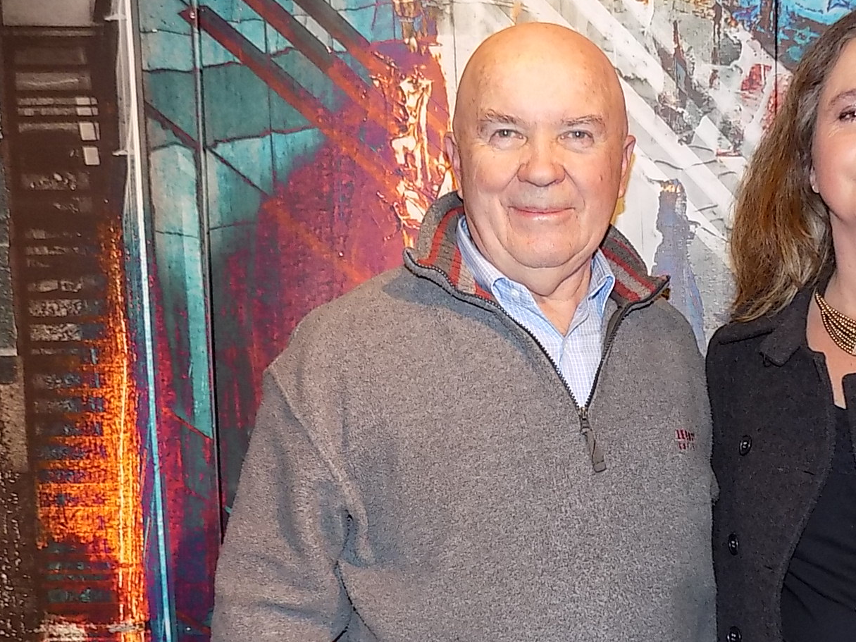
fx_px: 1063
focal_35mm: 43
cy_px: 455
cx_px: 619
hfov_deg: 42.8
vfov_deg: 33.1
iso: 200
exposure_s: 1/30
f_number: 3.1
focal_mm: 4
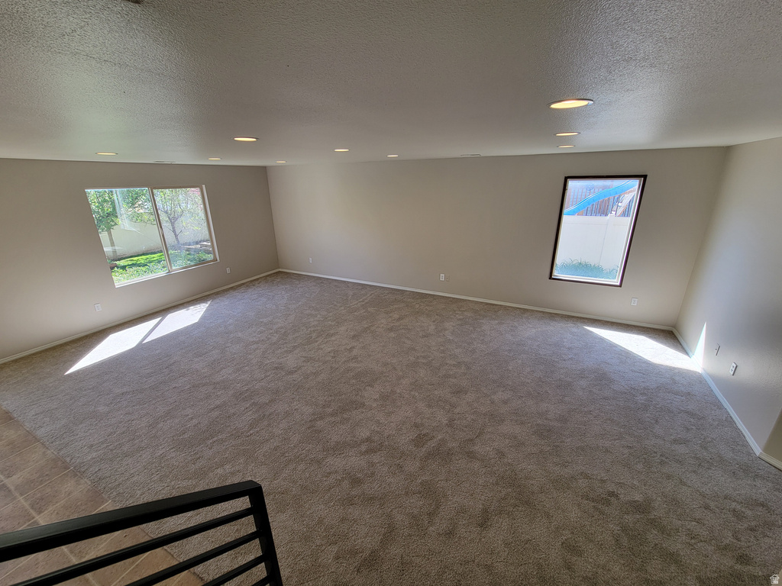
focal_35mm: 13
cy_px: 293
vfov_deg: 89.9
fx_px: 294
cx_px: 391
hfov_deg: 106.2
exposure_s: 1/120
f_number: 2.2
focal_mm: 2.2
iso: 50
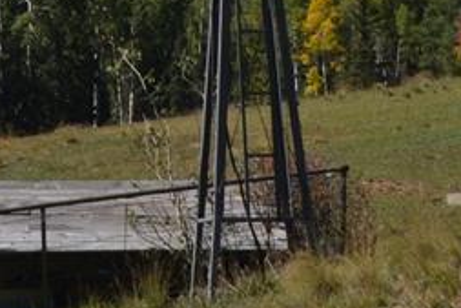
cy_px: -104
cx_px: 40
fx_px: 3882
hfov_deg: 6.8
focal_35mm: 303
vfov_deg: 4.5
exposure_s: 1/320
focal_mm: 50
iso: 100
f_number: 9
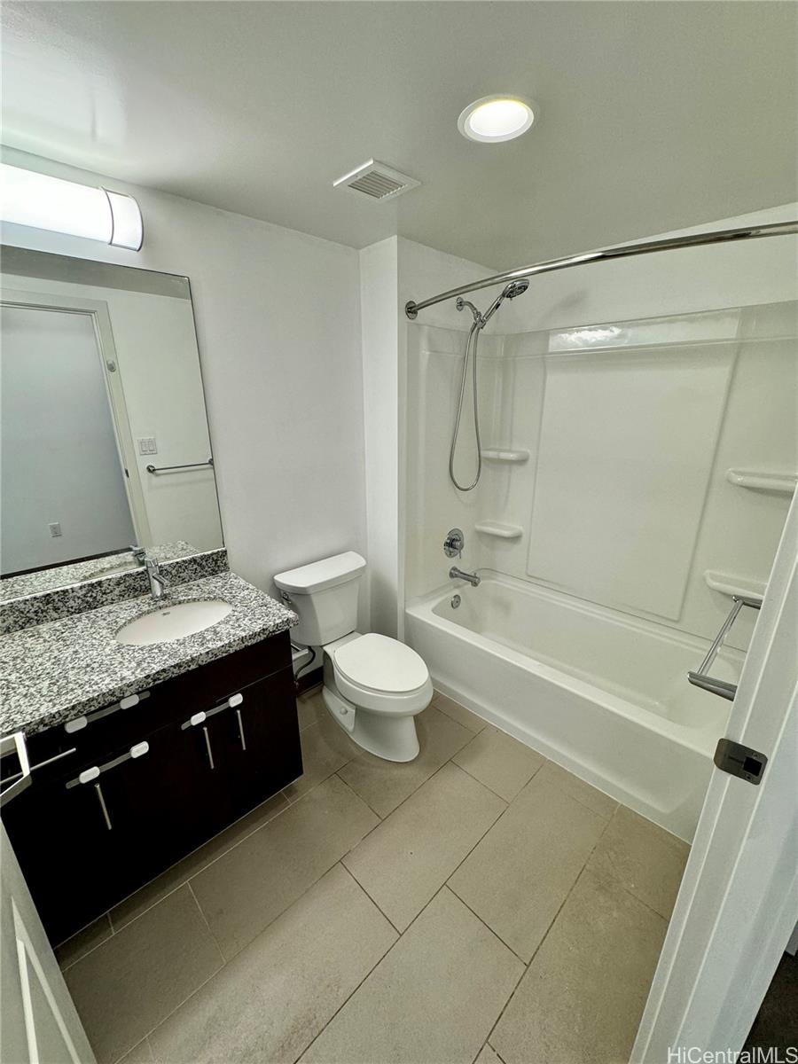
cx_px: 399
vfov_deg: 102.1
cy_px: 532
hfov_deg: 85.7
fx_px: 430
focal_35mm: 14
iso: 160
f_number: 2.2
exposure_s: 1/120
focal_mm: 2.22
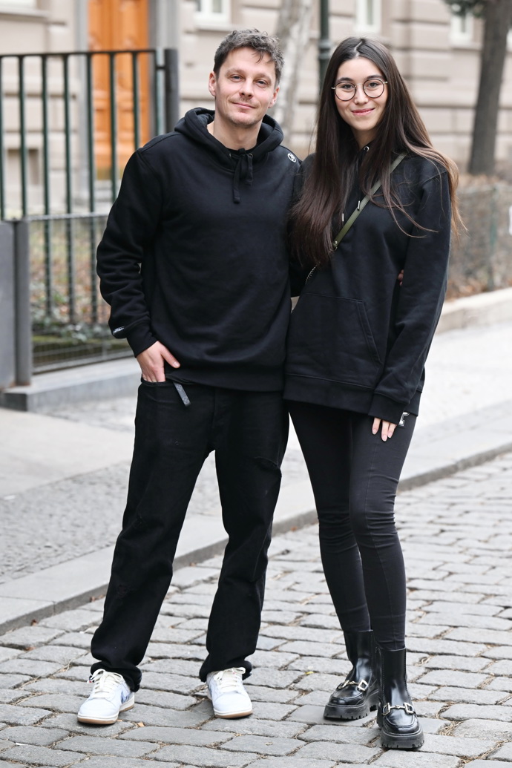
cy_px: 384
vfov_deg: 19.5
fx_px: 2240
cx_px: 256
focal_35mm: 105
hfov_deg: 13.0
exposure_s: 1/400
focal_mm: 105
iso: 1250
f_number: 4.5
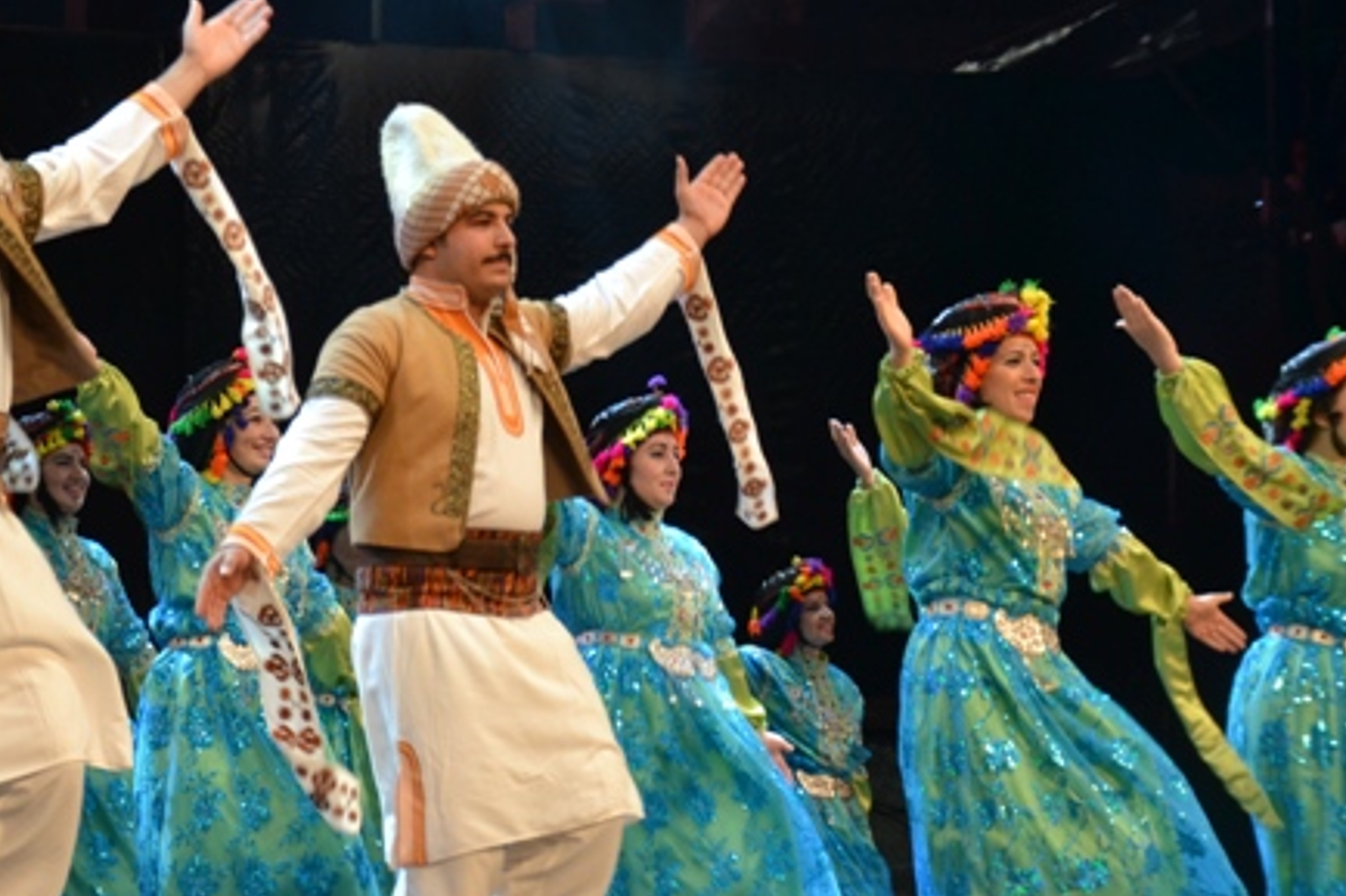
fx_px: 6615
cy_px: 439
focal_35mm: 177
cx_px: 412
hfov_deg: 11.6
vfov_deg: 7.8
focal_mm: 80
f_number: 5.3
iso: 800
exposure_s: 1/60
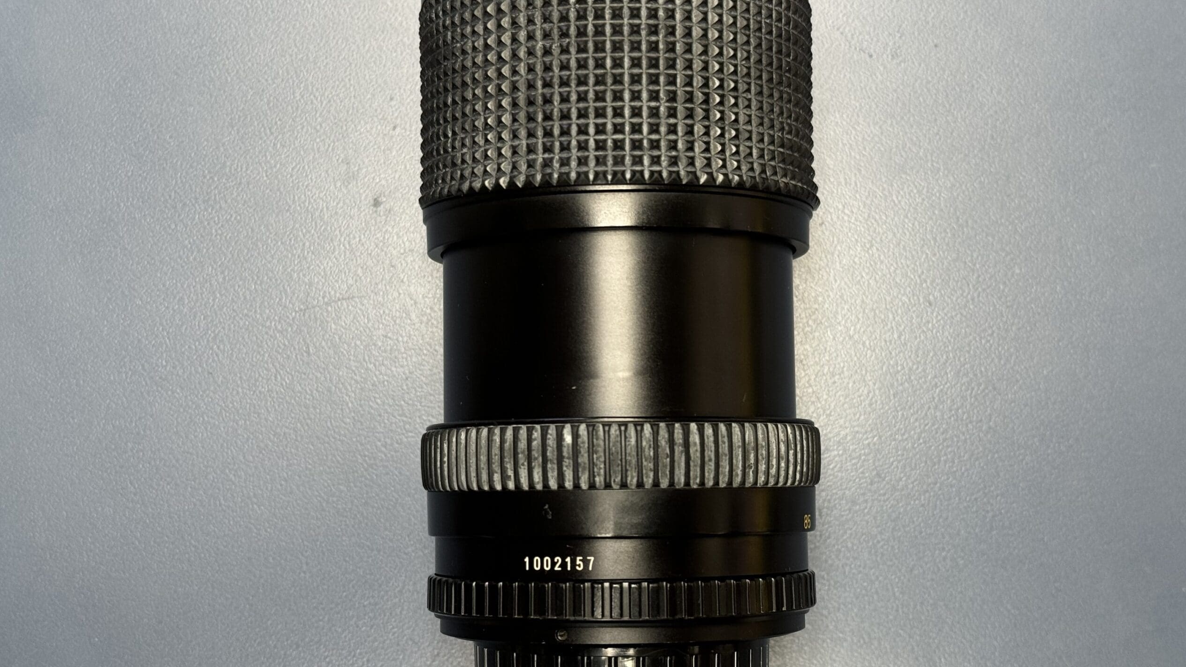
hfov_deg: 39.2
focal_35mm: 53
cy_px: 337
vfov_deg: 22.6
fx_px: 1667
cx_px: 601
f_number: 1.78
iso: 125
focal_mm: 6.86
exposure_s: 1/60
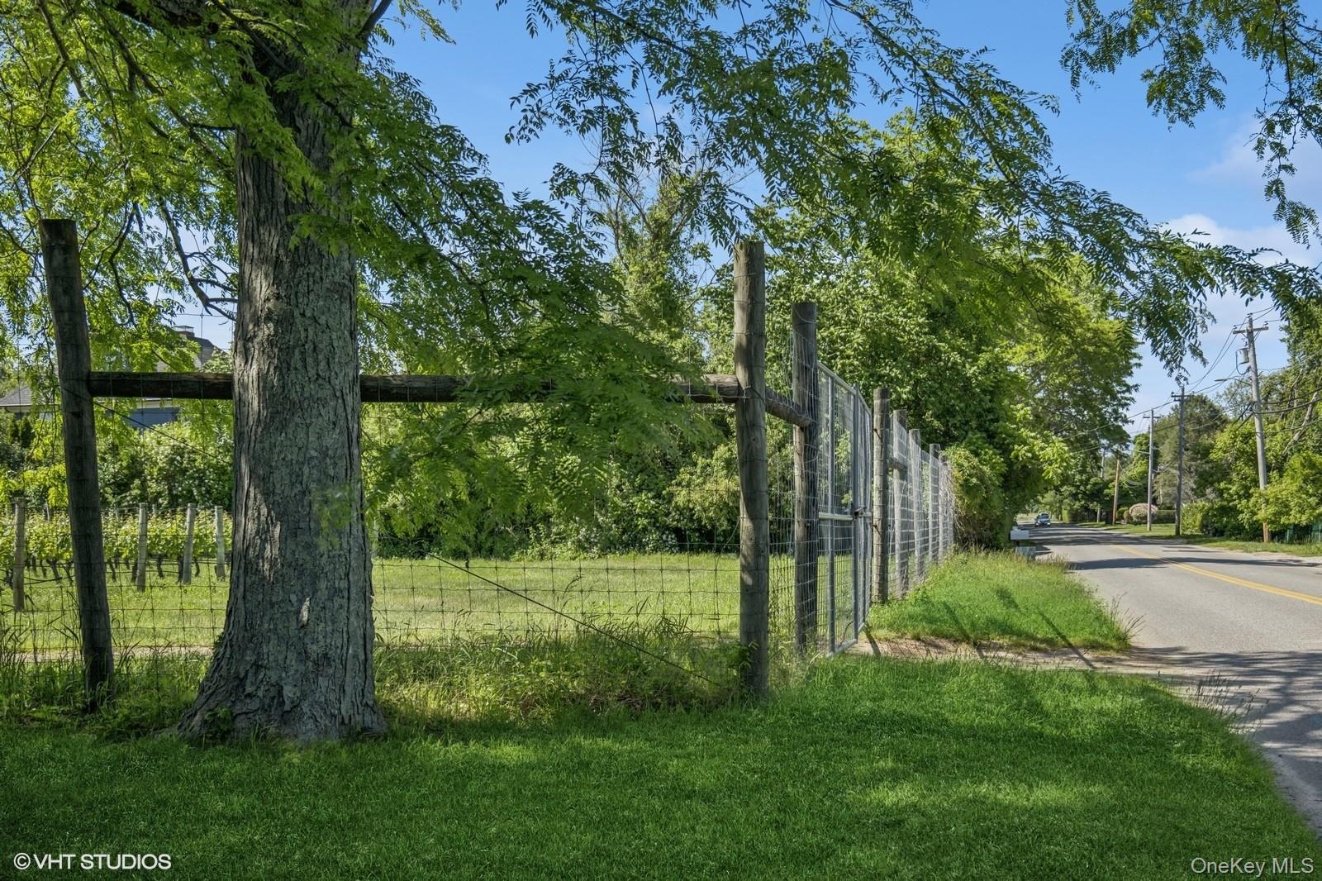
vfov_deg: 31.2
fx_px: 1579
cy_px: 440
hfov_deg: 45.4
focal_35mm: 43
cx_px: 661
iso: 200
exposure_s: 1/1600
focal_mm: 43
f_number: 5.6
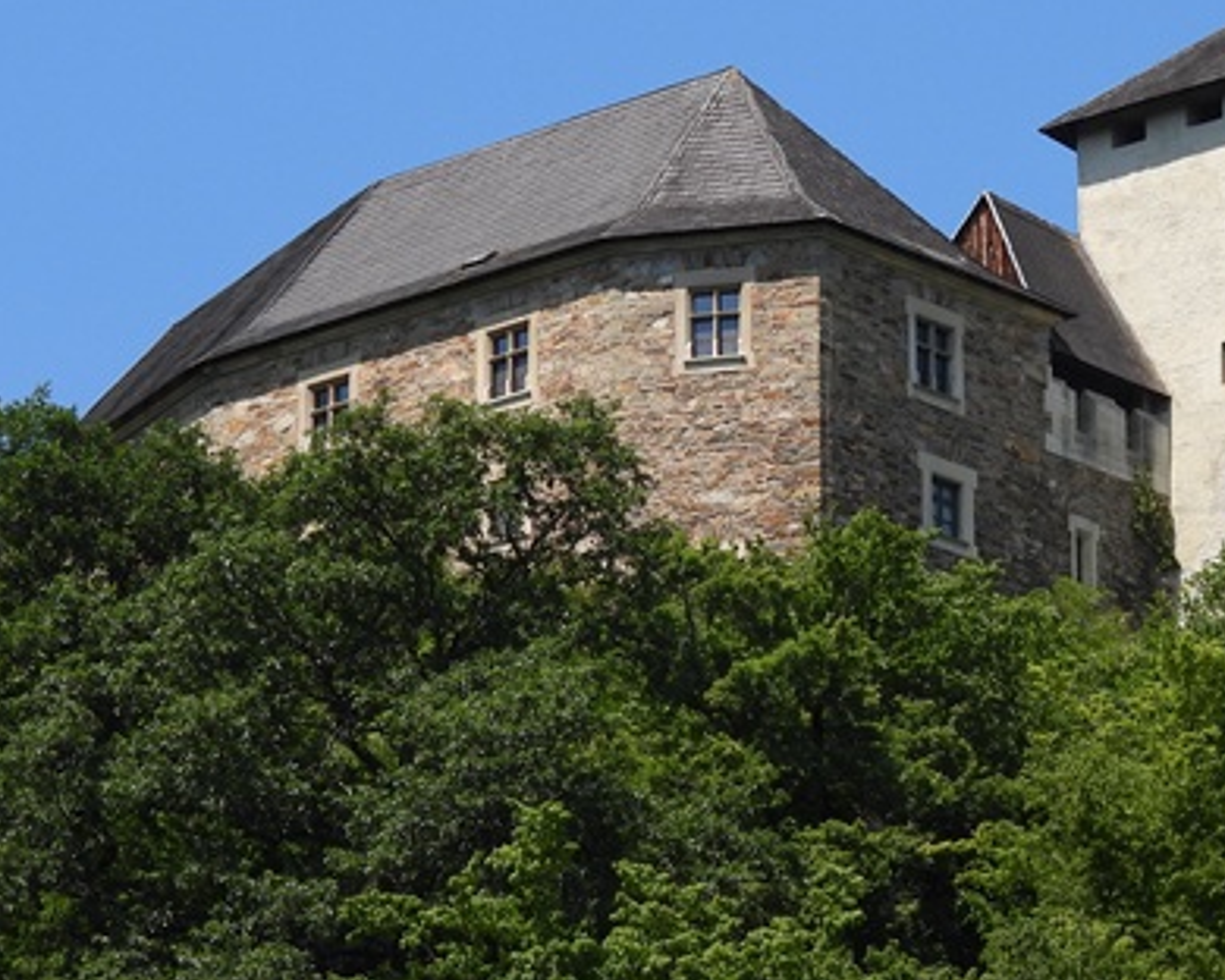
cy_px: 499
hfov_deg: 9.2
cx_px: 920
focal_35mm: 210
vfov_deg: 7.4
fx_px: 7614
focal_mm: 18.7
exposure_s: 1/800
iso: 100
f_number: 4
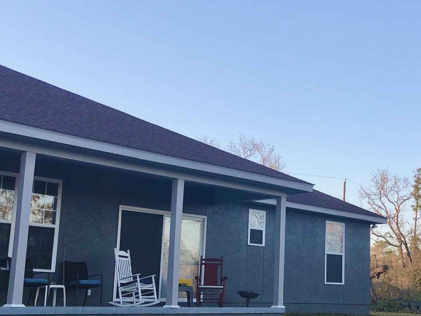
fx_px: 718
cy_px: 175
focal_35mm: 59
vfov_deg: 24.8
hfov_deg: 31.8
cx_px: 342
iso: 20
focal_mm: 3.99
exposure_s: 1/400
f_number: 1.8
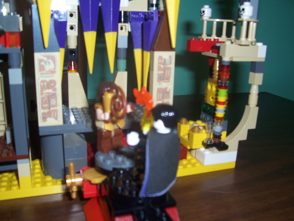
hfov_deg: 52.6
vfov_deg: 40.7
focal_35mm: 35
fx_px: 297
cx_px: 145
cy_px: 109
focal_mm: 5.6
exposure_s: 1/60
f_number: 2.7
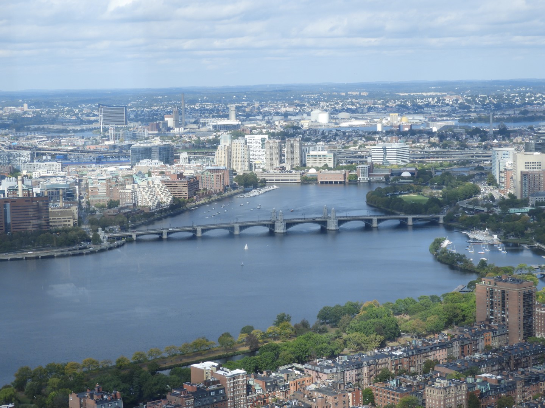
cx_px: 272
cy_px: 204
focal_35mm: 80
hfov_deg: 24.4
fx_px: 1260
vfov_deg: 18.4
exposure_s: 1/640
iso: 100
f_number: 4.5
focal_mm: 14.3
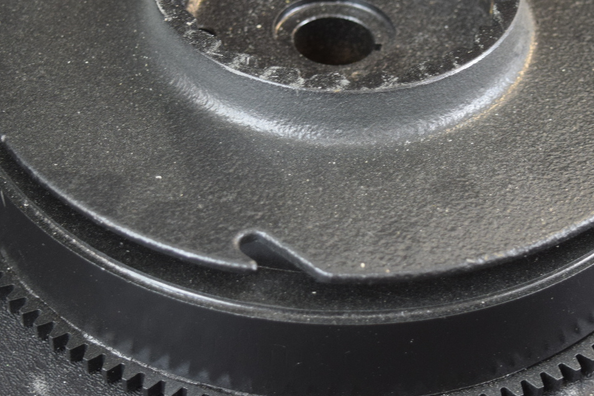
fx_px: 1749
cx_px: 339
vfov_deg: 12.9
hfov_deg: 19.3
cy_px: 131
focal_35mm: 106
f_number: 5
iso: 640
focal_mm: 42
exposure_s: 1/60
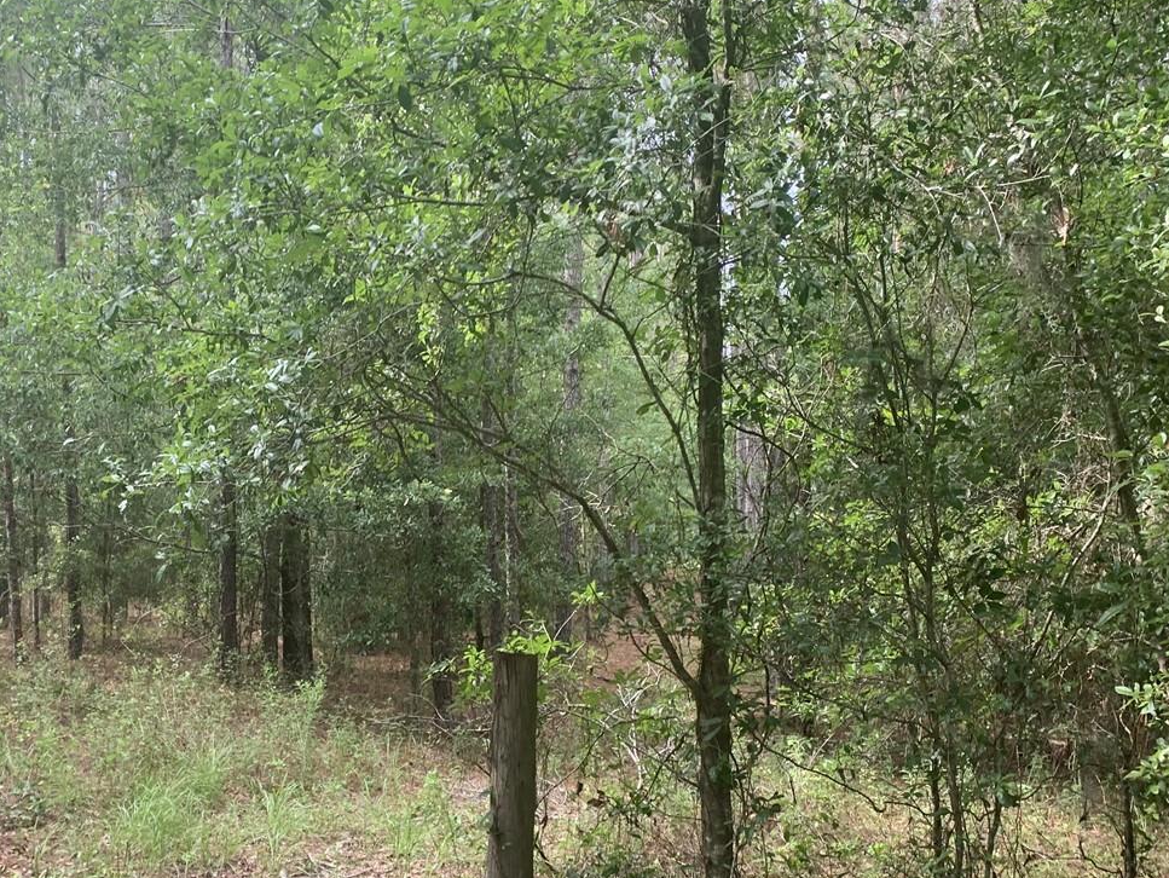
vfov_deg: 33.5
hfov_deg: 43.1
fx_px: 1453
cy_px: 535
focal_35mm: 43
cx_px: 365
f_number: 1.8
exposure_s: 1/122
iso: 32
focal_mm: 4.25
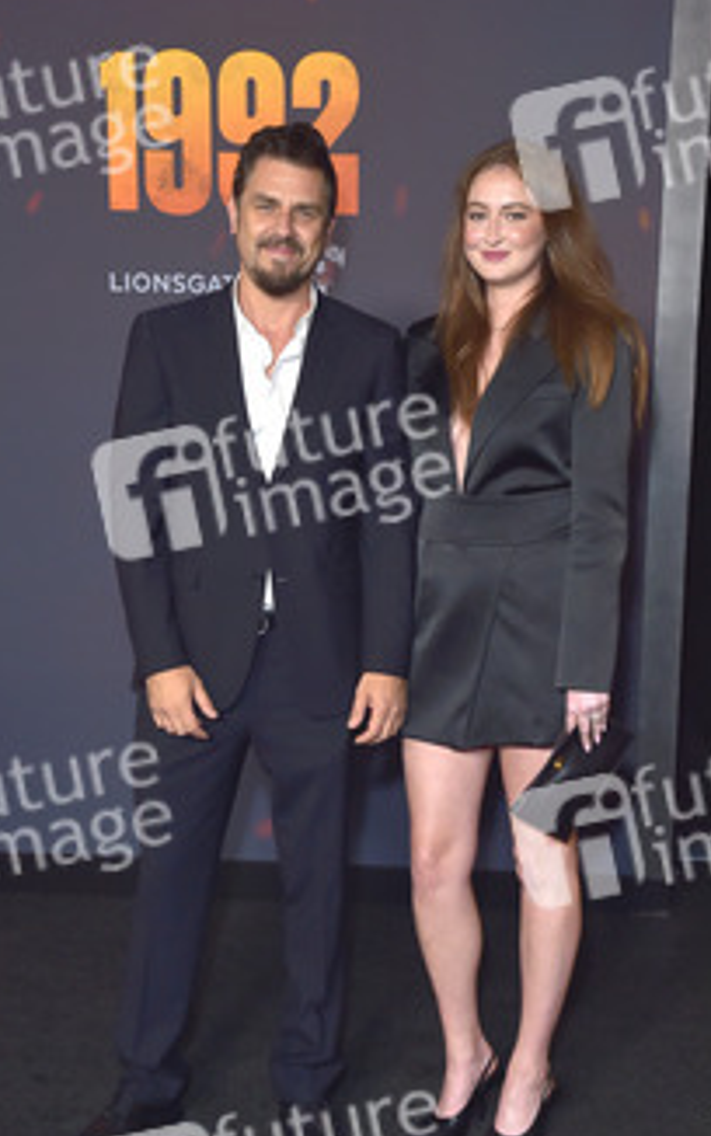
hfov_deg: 23.6
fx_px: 1704
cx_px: 375
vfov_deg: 36.8
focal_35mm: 55
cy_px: 652
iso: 640
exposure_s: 1/250
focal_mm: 44
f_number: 6.3
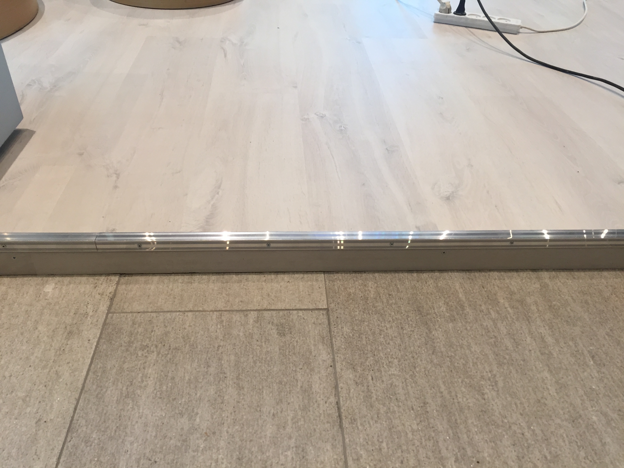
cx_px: 312
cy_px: 234
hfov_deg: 61.7
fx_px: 523
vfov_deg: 48.2
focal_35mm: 29
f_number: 2.2
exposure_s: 1/33
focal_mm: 4.15
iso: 100
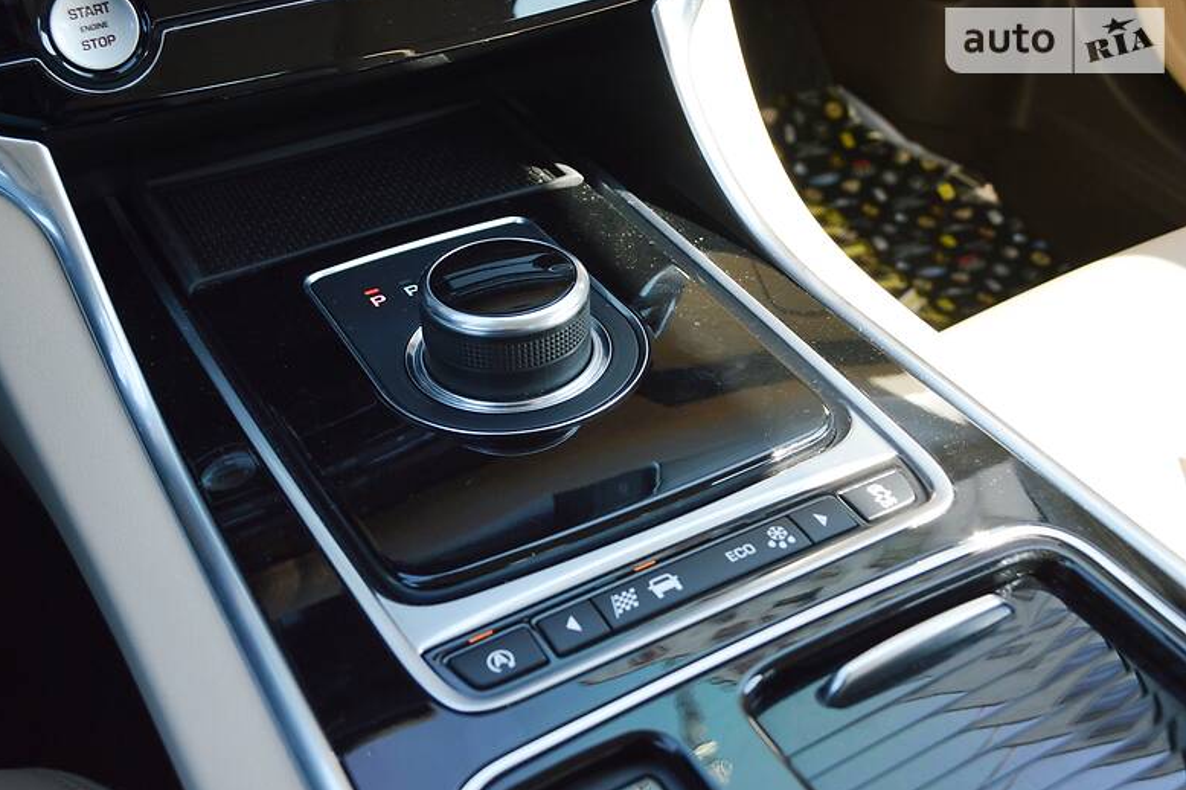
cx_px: 578
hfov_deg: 51.9
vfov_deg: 35.9
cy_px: 395
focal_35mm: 37
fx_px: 1218
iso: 400
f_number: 5.6
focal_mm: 24
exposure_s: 1/125
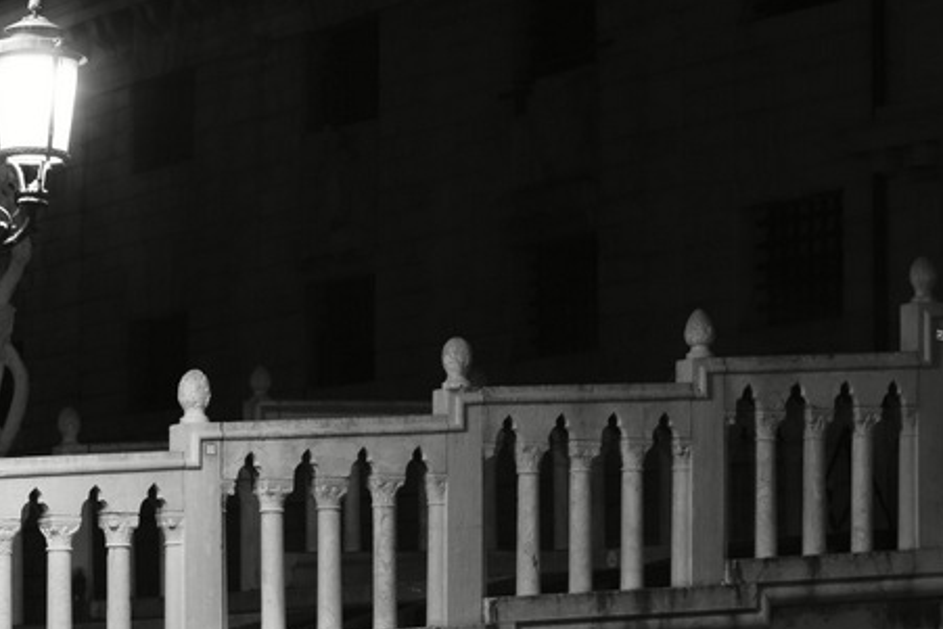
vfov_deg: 9.0
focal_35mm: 153
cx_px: 368
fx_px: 4012
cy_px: 402
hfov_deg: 13.4
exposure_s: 2.5
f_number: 5.6
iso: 100
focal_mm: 45
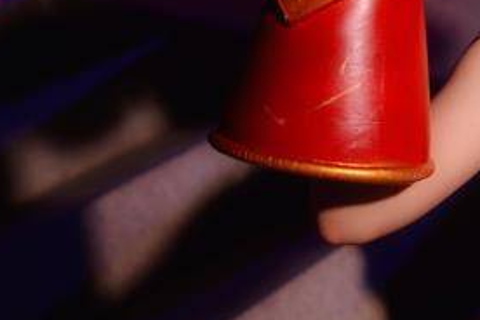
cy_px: 78
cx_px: 598
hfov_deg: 17.0
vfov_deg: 12.0
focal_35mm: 114
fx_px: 1520
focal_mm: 35
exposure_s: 1/50
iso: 640
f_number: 2
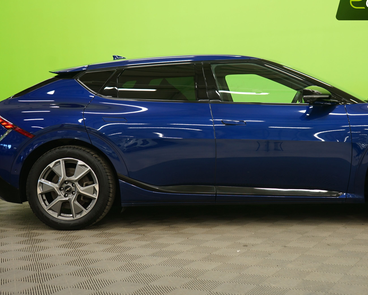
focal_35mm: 54
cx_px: 240
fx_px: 588
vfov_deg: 28.0
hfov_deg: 34.5
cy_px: 115
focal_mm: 38
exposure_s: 1/8
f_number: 4
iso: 400
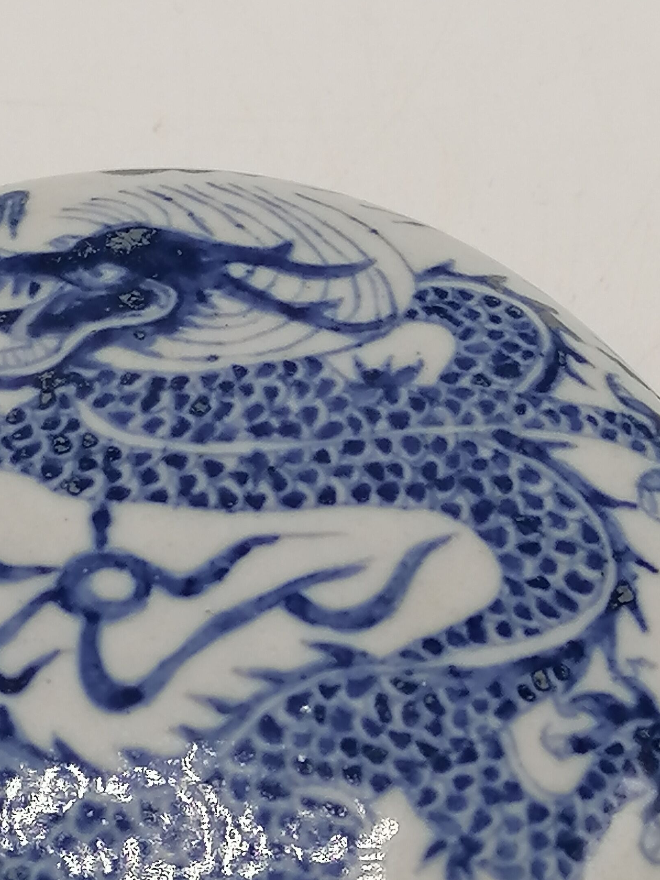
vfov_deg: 15.0
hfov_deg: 11.3
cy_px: 638
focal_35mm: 131
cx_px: 177
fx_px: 3330
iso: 50
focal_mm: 4.75
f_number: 1.8
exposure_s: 1/405
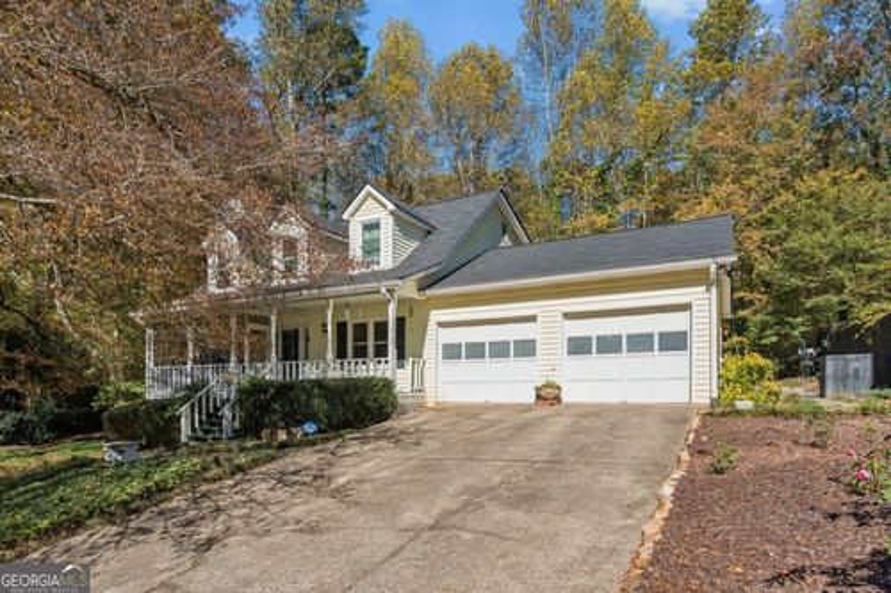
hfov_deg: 82.6
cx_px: 446
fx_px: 507
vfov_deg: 60.7
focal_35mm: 20
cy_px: 296
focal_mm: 20.5
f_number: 8
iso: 100
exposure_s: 1/125
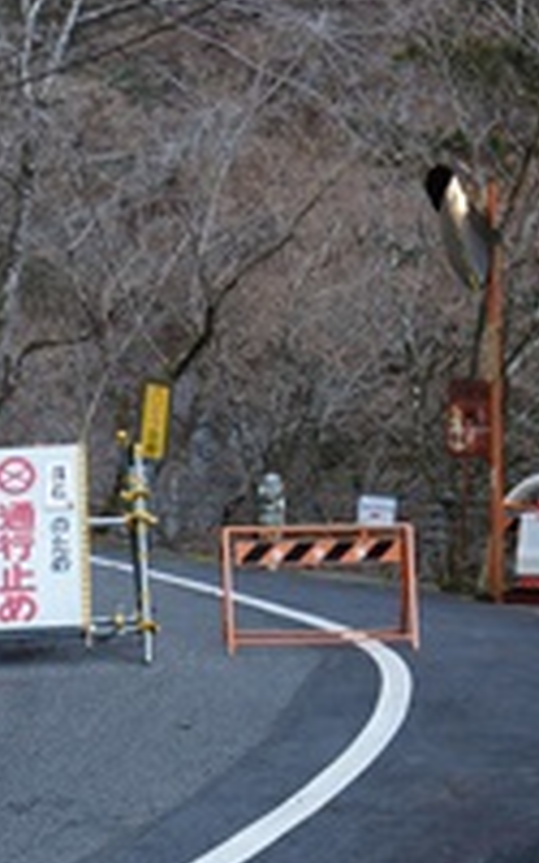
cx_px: 168
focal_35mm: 66
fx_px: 1551
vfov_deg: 31.0
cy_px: 533
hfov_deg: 19.6
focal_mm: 18
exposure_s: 1/60
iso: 125
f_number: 4
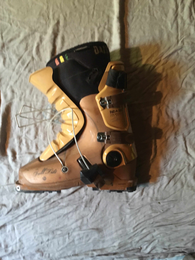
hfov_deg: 48.2
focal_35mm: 29
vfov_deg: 61.7
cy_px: 130
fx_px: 218
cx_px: 98
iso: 500
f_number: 2.2
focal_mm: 4.15
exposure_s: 1/15
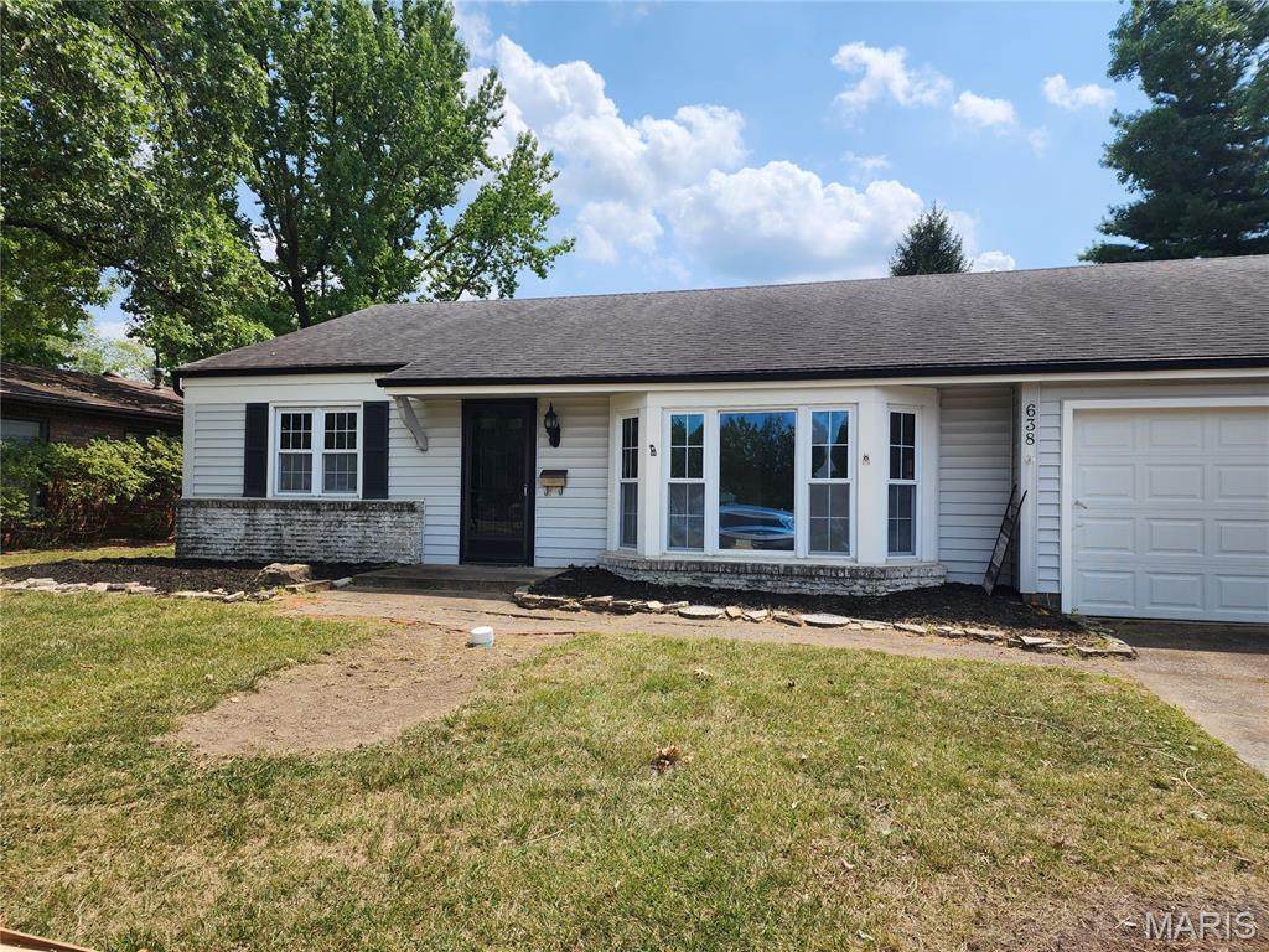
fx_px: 843
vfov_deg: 58.9
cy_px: 476
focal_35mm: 23
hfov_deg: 73.9
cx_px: 634
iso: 12
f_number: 1.8
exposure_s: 1/1380
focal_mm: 6.4
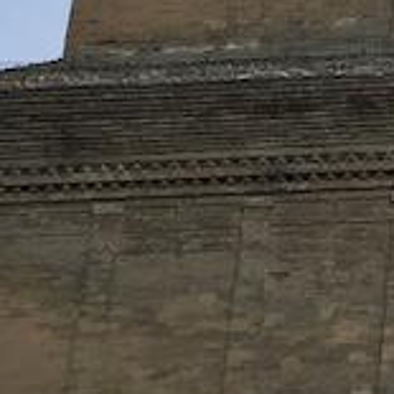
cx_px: 717
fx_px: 2550
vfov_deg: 8.8
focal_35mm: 198
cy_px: 323
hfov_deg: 8.5
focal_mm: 4.15
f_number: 2.2
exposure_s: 1/2198
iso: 32
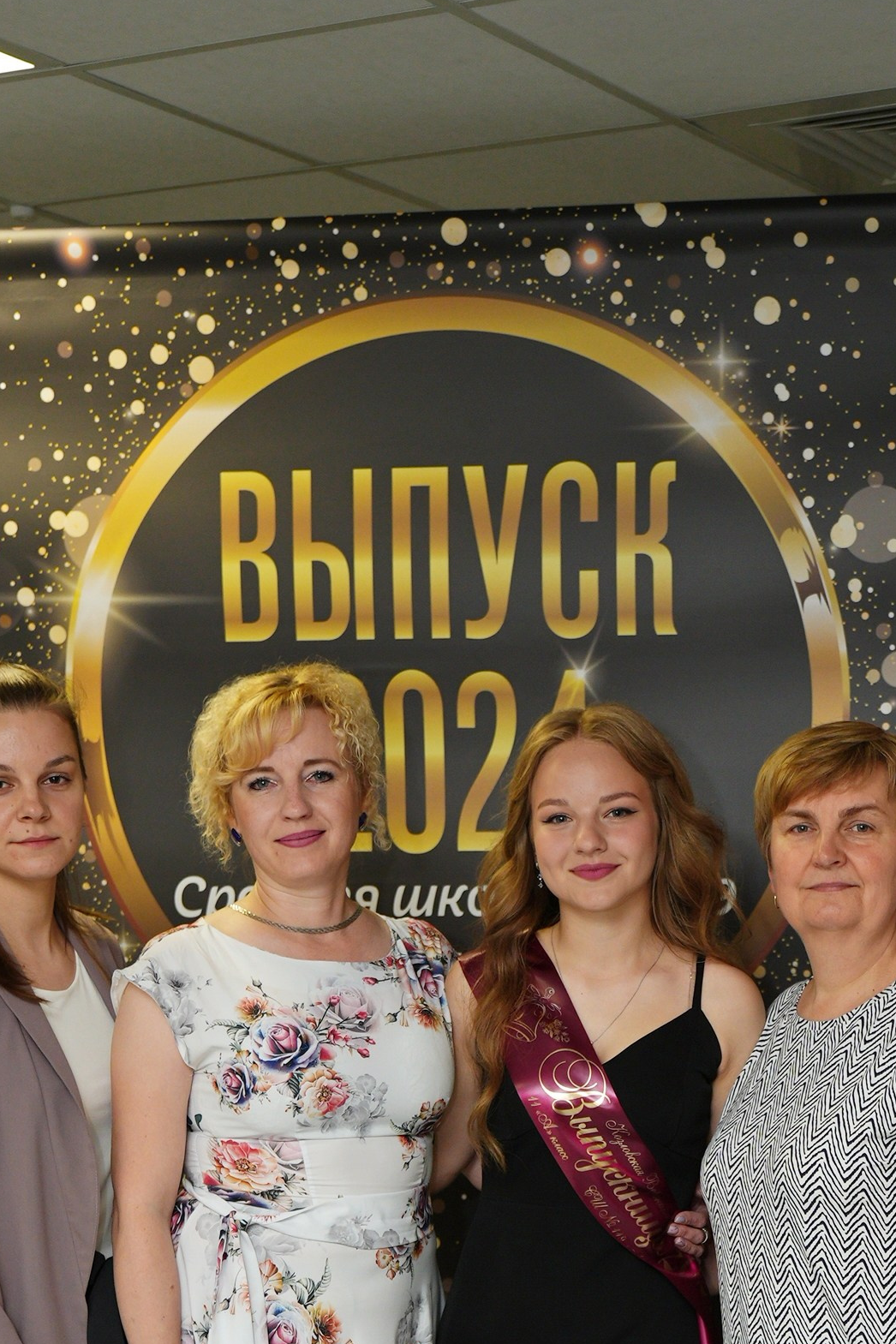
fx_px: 2501
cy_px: 1361
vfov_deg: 28.2
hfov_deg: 20.2
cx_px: 627
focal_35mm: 67
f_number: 2.8
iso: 640
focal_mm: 30
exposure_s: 1/160
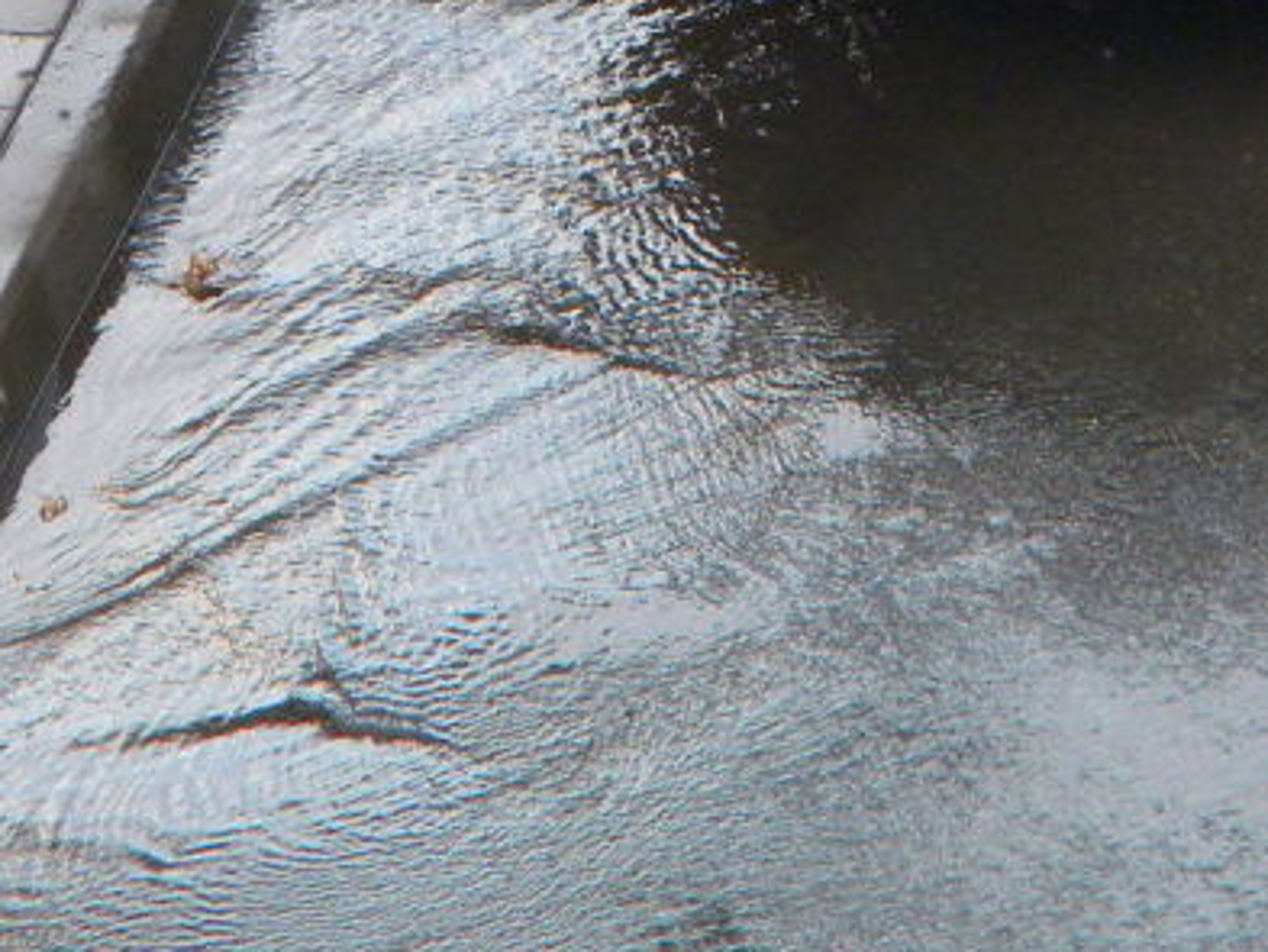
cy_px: -42
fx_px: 26529
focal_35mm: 724
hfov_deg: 2.7
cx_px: 645
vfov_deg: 2.1
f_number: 5.4
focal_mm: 50.4
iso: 349
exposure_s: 1/511
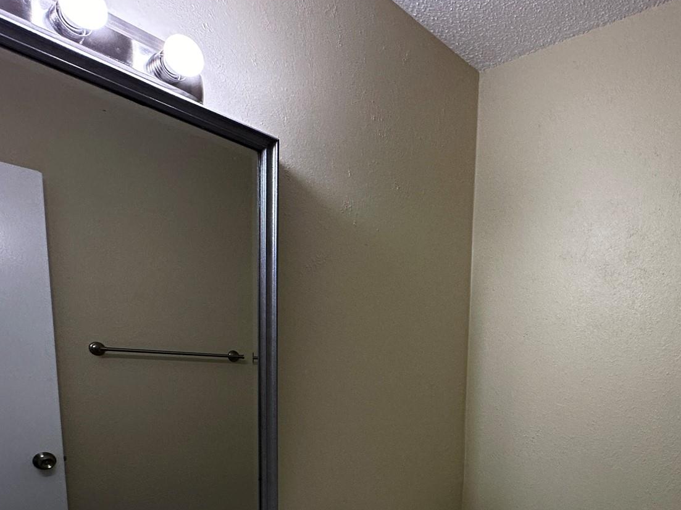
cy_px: 454
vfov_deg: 47.9
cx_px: 504
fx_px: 511
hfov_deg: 63.7
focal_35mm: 26
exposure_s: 1/120
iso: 160
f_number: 2.2
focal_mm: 2.22
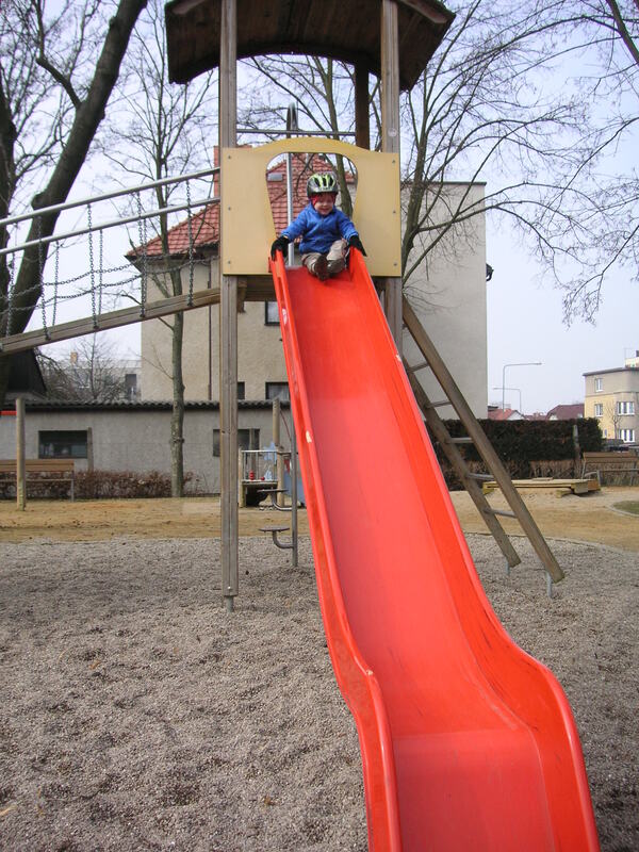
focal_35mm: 37
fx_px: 911
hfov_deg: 38.7
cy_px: 426
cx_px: 320
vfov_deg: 50.1
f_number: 2.8
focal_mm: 6.1
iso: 50
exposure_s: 1/750
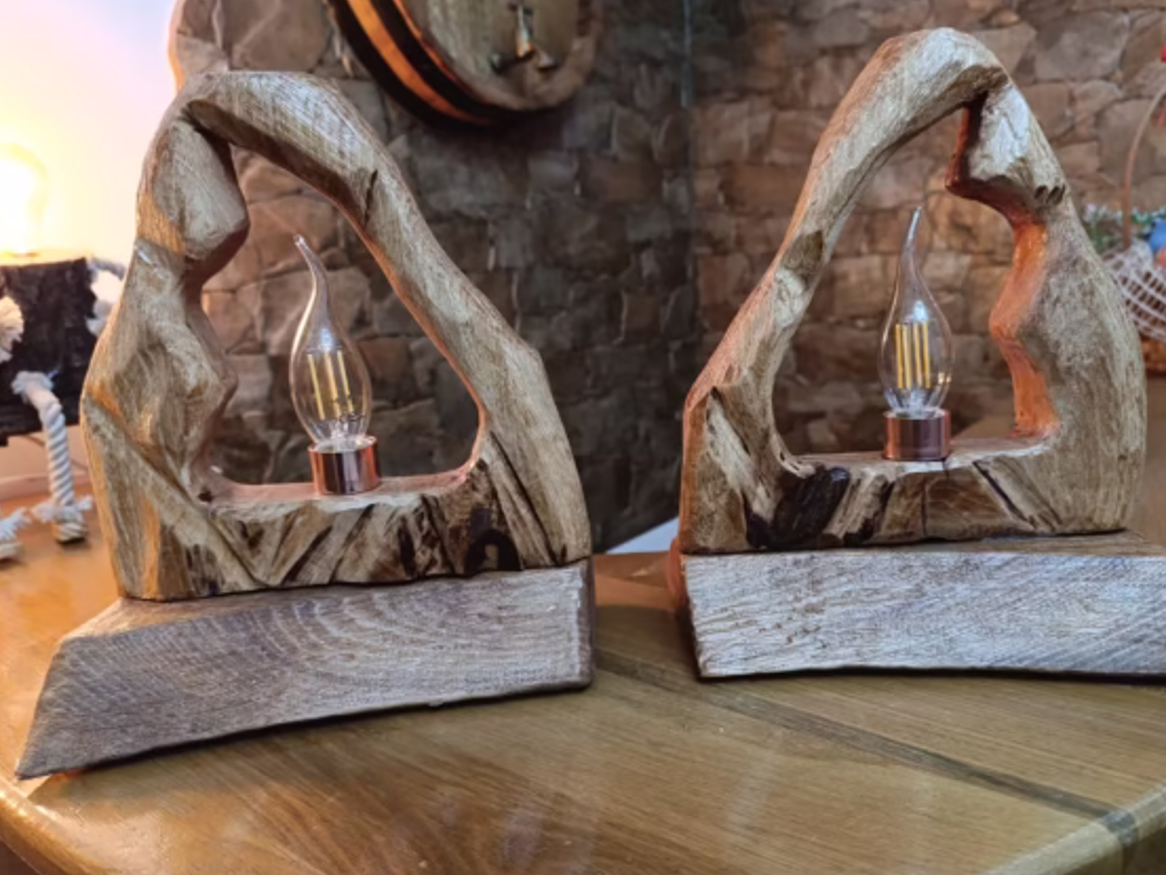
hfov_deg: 69.3
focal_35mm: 25
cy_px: 443
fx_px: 842
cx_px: 616
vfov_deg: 54.9
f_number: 1.6
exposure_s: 1/50
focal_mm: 6.14
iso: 1000
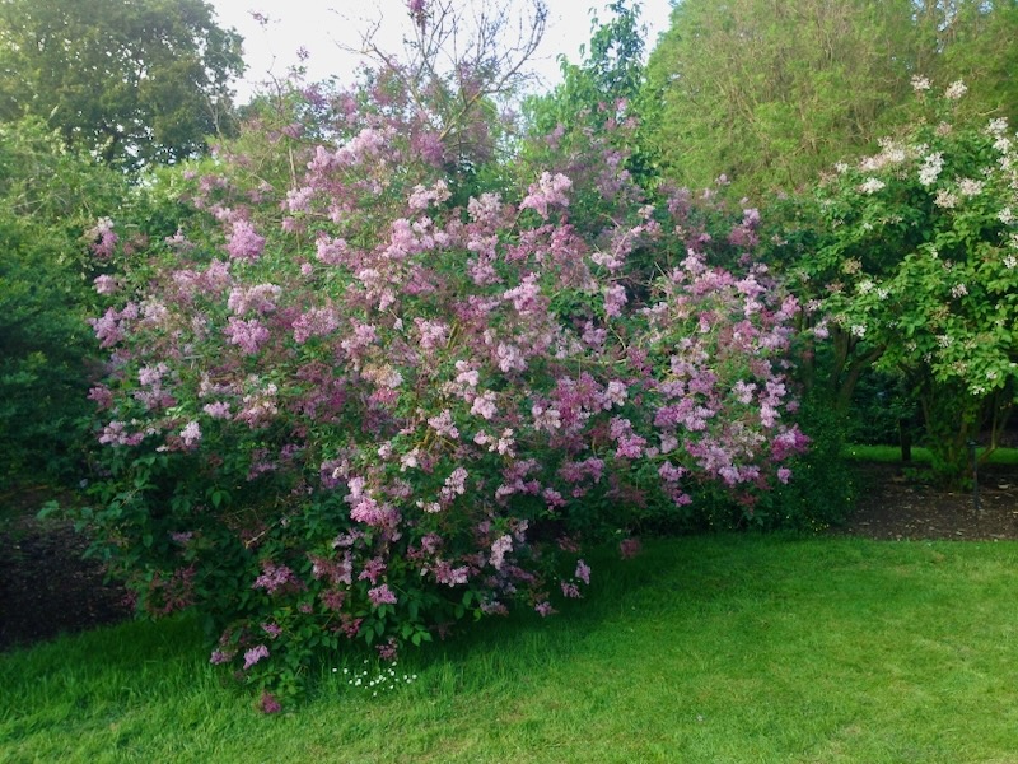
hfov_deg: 55.4
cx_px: 509
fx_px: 970
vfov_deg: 42.9
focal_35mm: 33
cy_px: 382
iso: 50
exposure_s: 1/142
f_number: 2.4
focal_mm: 4.12
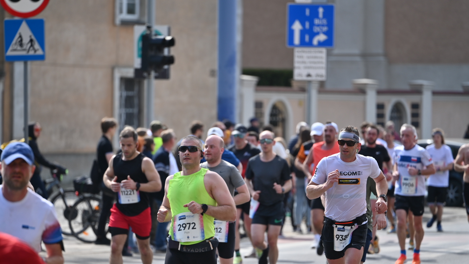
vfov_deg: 5.5
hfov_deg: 9.8
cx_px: 233
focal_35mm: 220
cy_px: 176
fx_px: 2736
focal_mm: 180
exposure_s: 1/1250
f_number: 2.8
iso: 125
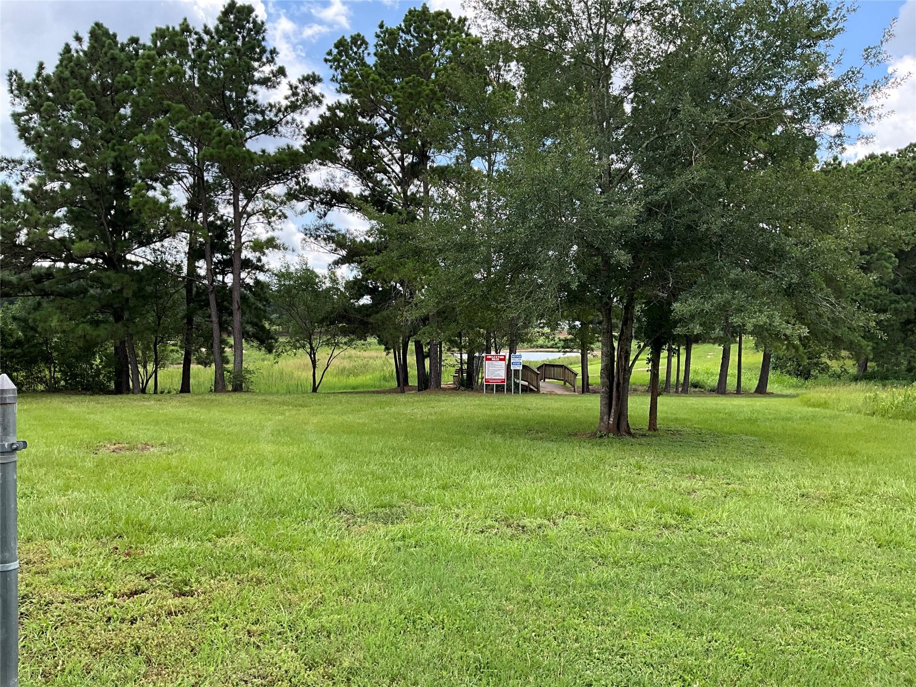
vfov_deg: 48.2
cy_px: 344
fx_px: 767
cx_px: 458
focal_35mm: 29
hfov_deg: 61.7
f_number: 1.8
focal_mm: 3
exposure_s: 1/397
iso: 25
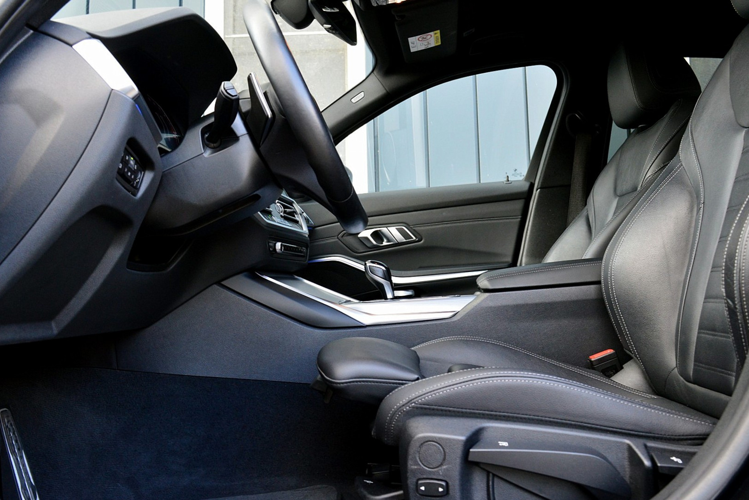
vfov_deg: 41.7
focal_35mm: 32
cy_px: 250
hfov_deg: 59.5
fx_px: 655
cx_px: 374
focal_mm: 21
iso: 800
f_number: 8
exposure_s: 1/60
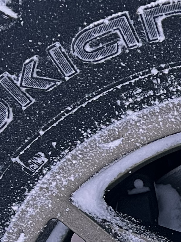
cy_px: 284
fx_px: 900
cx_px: 243
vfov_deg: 14.8
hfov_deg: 11.2
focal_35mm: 129
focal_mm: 5.7
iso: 160
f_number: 1.5
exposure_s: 1/60
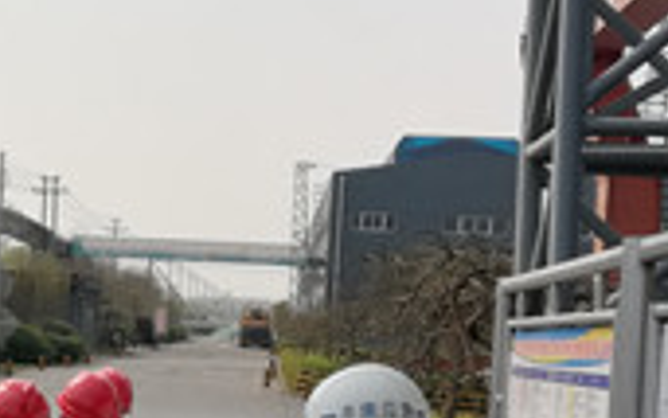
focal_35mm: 92
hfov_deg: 22.0
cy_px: 410
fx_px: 1675
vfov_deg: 14.0
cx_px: 59
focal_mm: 3.81
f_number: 2.2
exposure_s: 1/1712
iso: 50
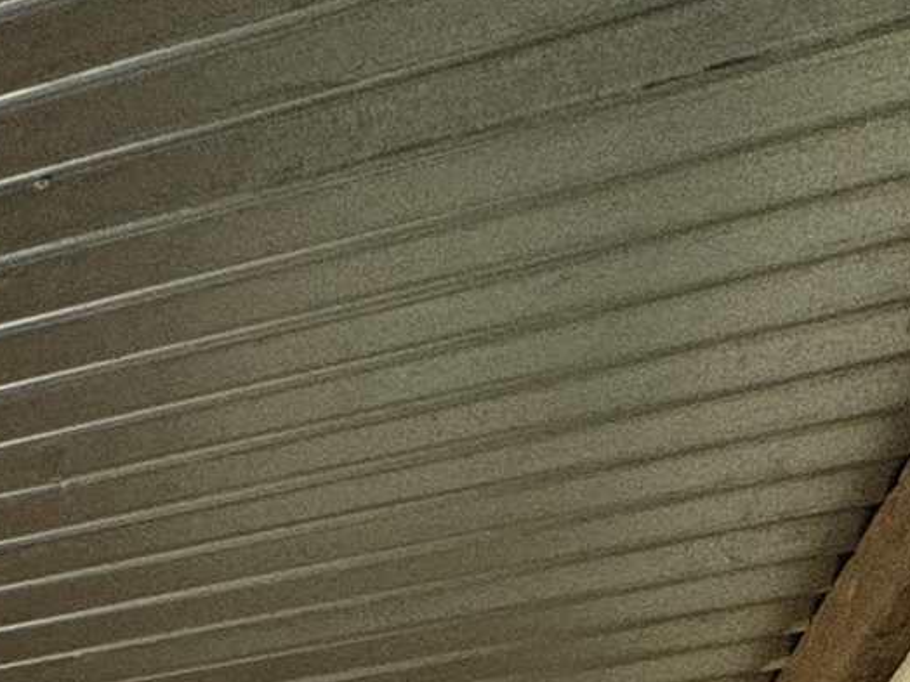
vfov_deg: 11.8
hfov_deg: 17.1
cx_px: -941
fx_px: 2156
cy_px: 1931
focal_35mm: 82
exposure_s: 1/120
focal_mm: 2.22
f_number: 2.2
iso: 125
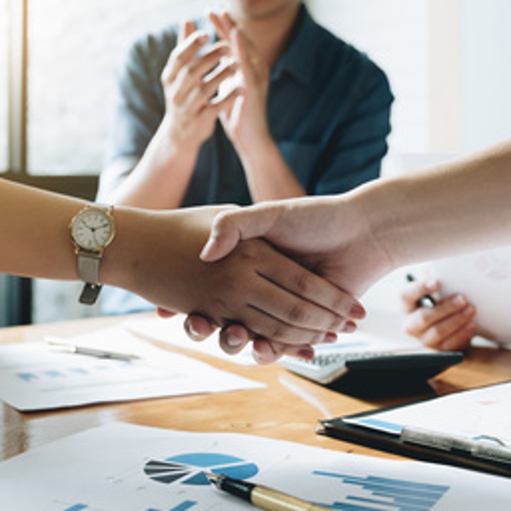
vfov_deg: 31.1
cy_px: 268
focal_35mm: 55
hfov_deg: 30.7
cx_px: 144
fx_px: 919
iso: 400
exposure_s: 1/90
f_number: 2.8
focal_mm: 25.7
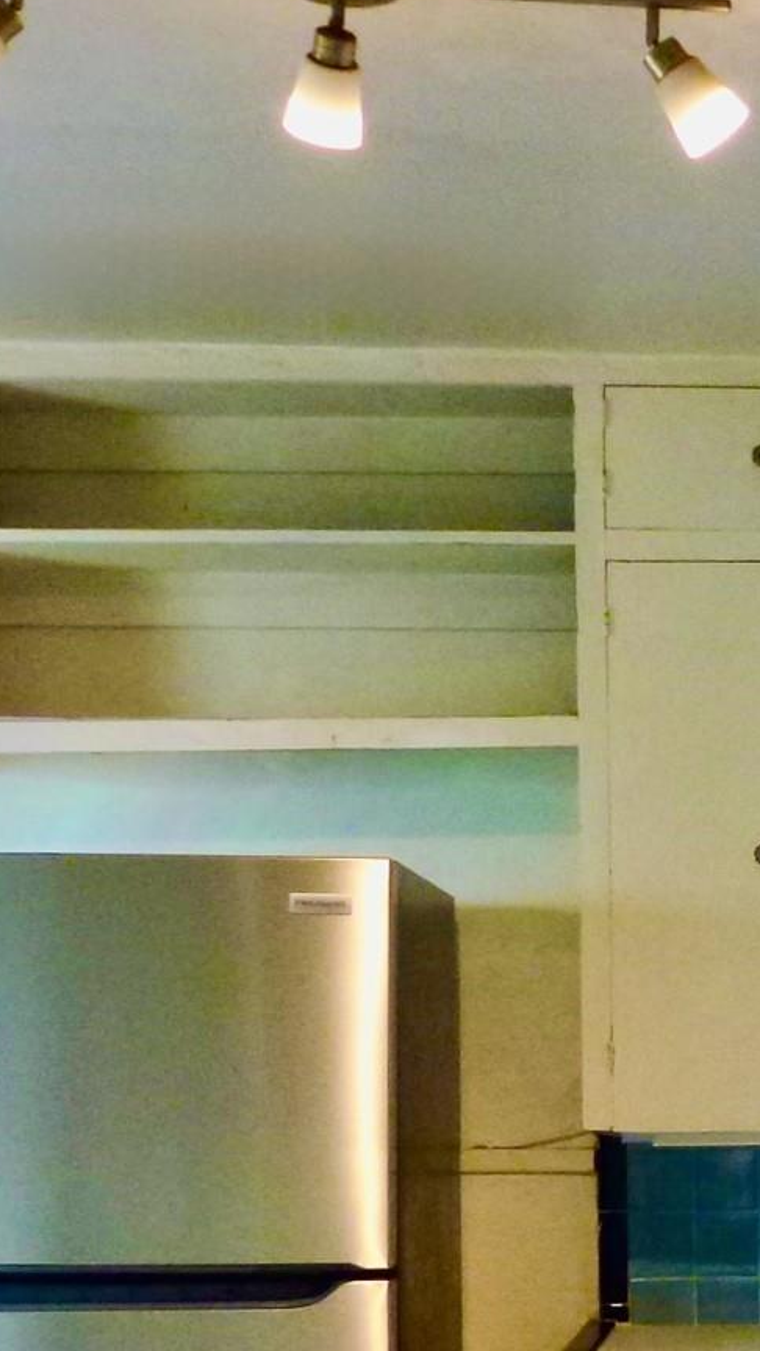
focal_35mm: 62
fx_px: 2221
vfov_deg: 32.9
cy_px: 1075
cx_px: 990
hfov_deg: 18.1
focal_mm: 4.3
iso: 250
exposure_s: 1/60
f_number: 3.3
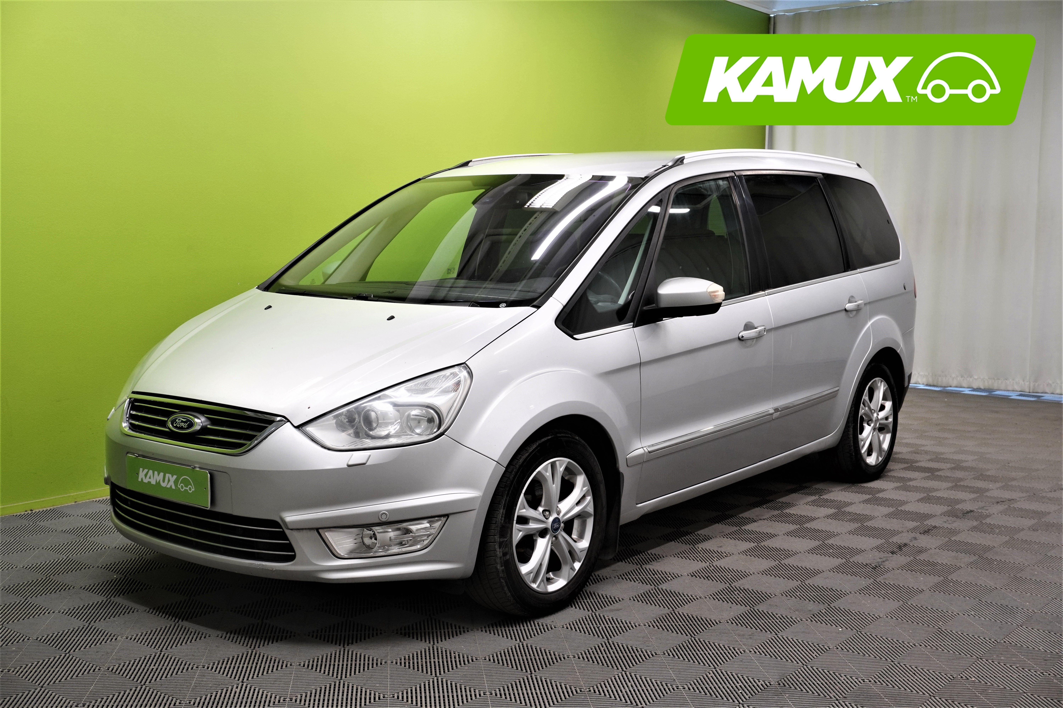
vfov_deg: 33.0
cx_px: 532
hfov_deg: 47.9
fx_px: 1196
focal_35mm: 40
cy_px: 354
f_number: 9
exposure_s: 1/13
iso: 320
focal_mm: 27
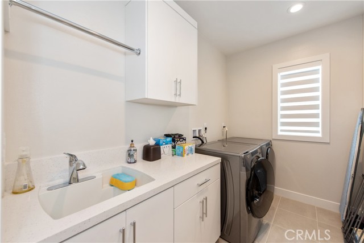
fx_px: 142
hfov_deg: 104.2
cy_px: 122
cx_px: 182
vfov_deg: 81.2
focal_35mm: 14
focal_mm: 14
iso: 800
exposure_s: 1/100
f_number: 5
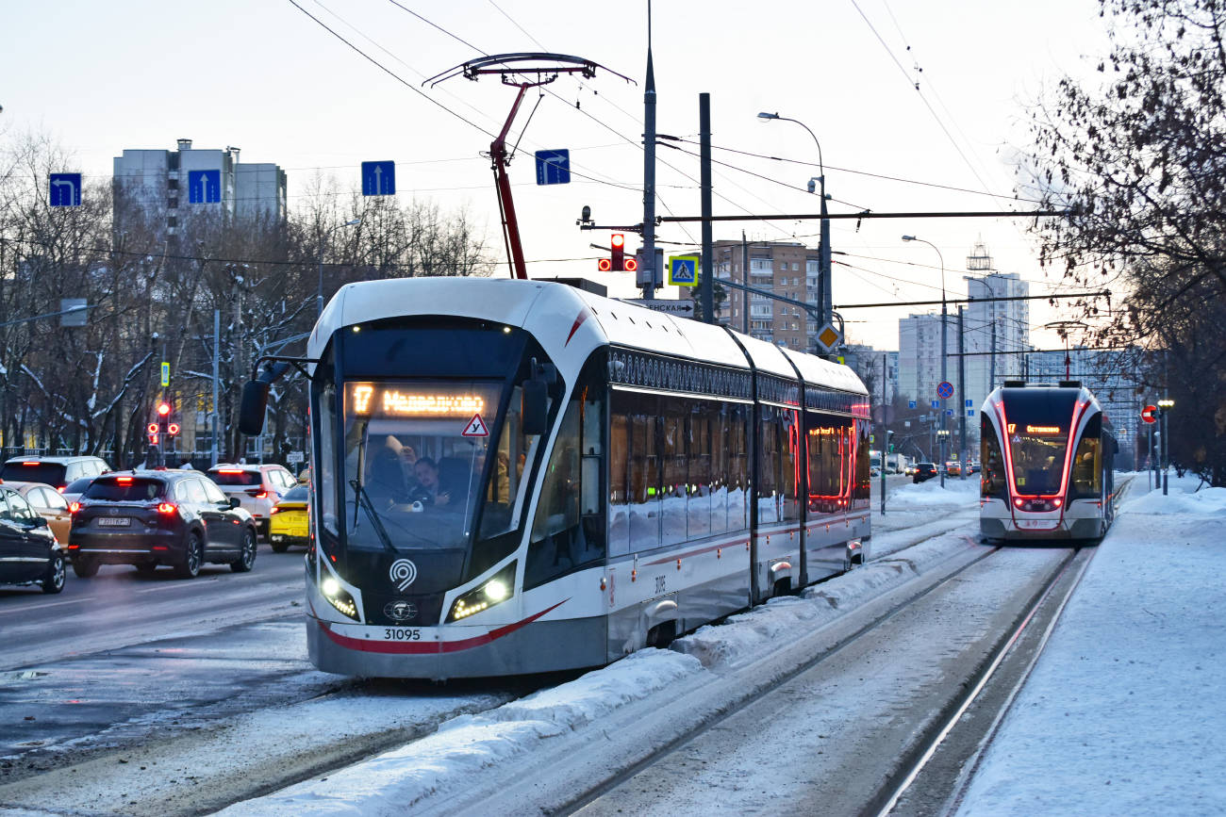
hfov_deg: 24.6
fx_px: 2810
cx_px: 613
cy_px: 408
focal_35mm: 82
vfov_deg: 16.6
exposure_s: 1/160
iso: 1000
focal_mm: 55
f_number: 5.6
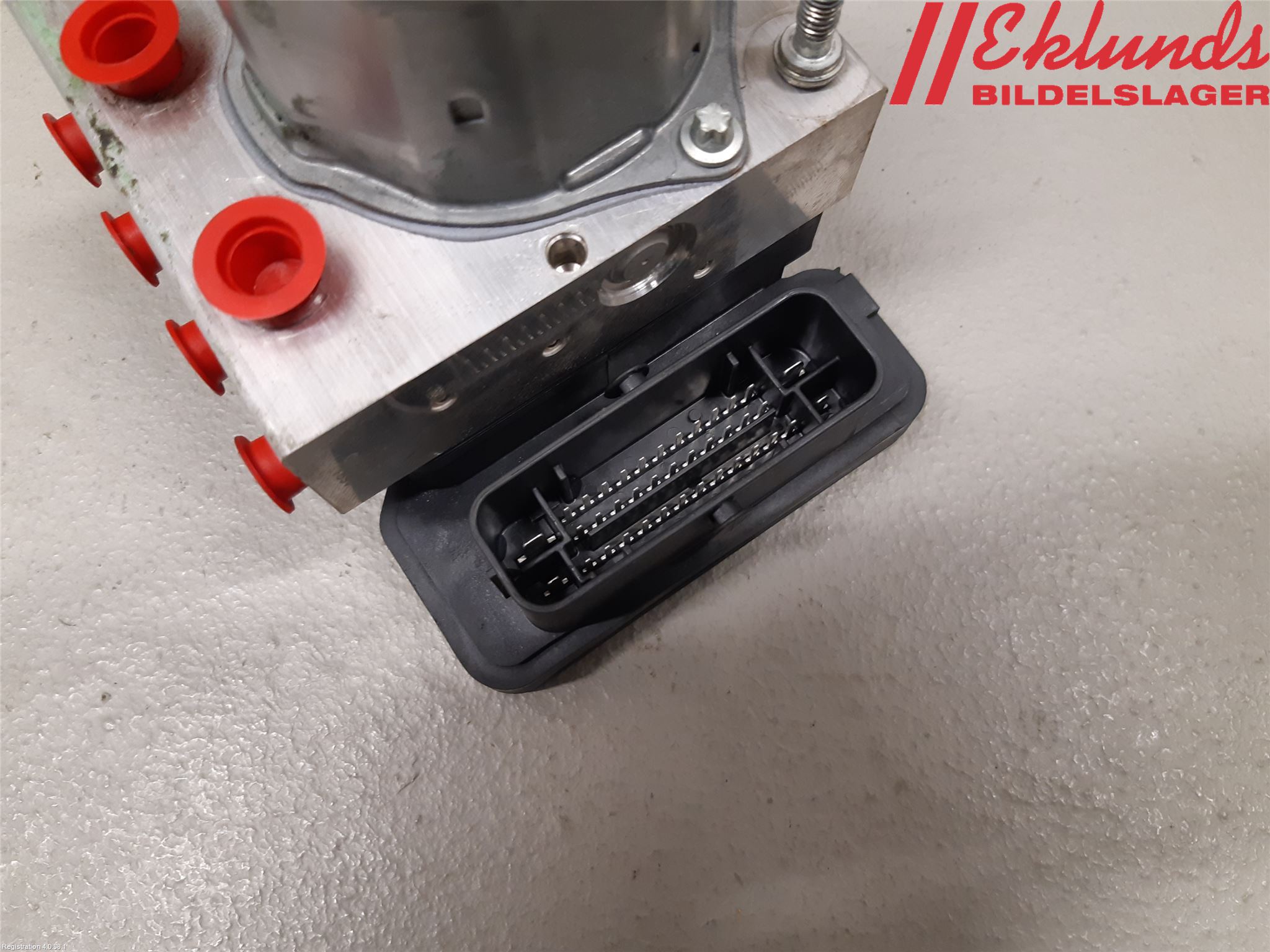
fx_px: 954
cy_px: 476
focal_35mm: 26
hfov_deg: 67.3
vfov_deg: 53.1
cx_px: 635
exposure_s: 1/50
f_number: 1.7
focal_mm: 3.93
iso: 160
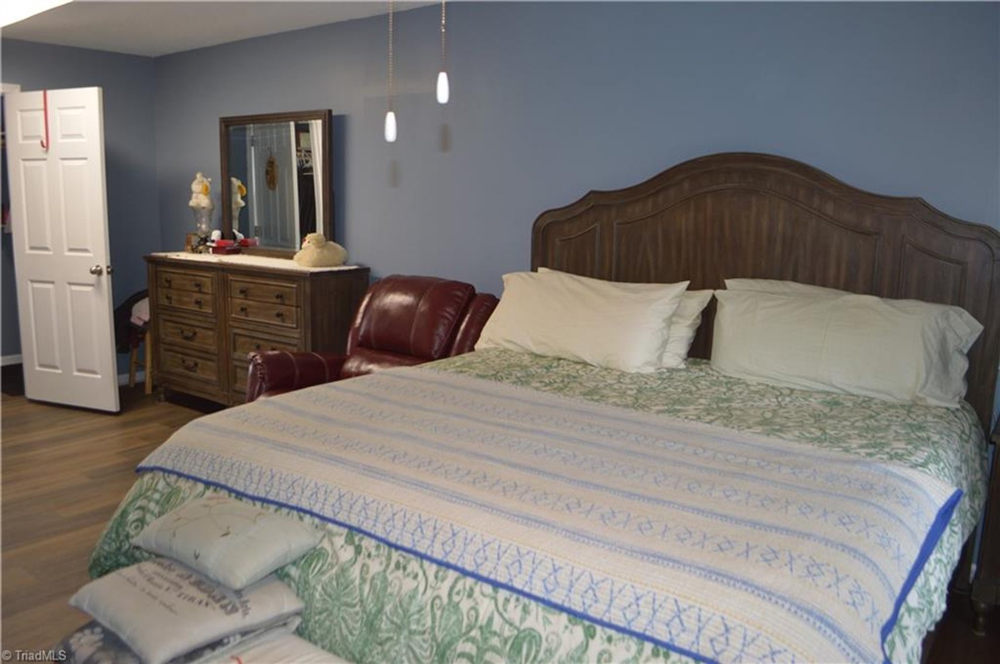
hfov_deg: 67.4
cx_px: 500
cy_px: 332
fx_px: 749
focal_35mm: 27
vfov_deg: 47.8
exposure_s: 1/30
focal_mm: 18
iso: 250
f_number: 3.5
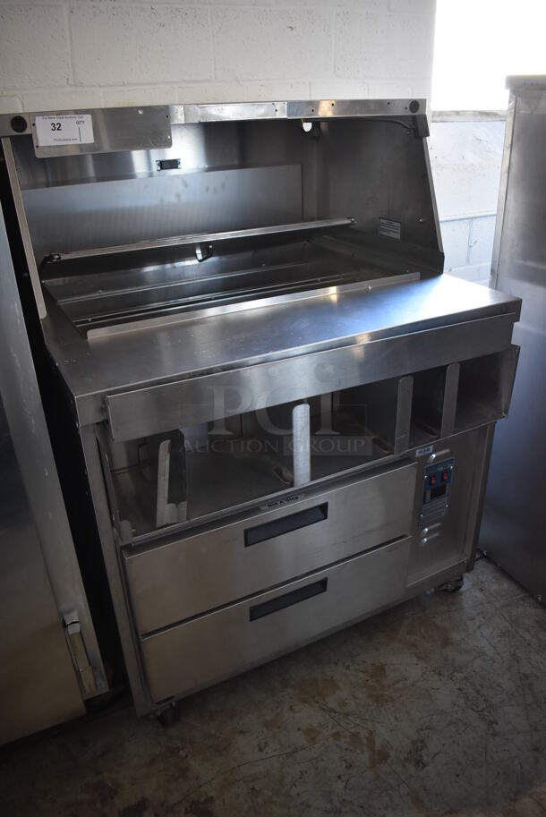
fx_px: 613
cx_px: 273
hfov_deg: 48.0
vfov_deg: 67.3
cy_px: 408
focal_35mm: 27
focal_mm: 18
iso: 1250
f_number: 3.5
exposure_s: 1/125
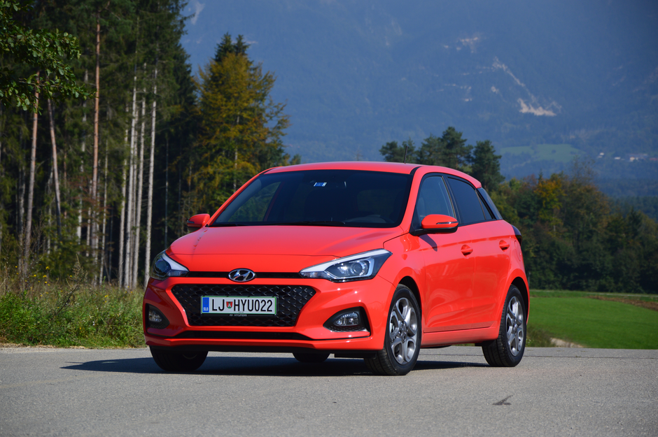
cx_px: 329
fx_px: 2876
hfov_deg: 13.1
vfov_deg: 8.7
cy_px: 218
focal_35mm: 158
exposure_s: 1/800
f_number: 7.1
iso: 100
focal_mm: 105
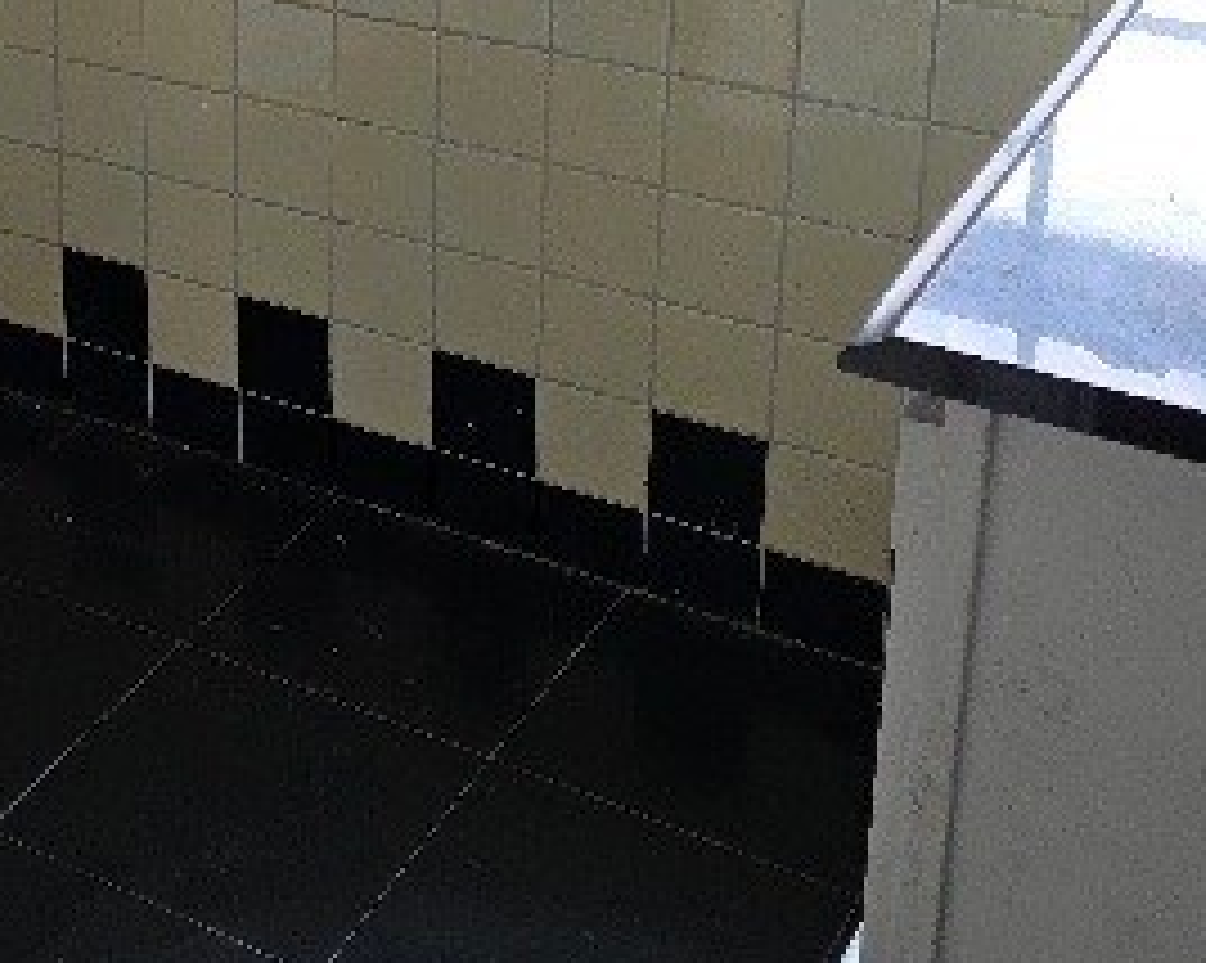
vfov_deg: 21.9
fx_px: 2390
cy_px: -27
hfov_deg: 26.9
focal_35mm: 67
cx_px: 27
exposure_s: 1/120
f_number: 1.7
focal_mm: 6.3
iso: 160
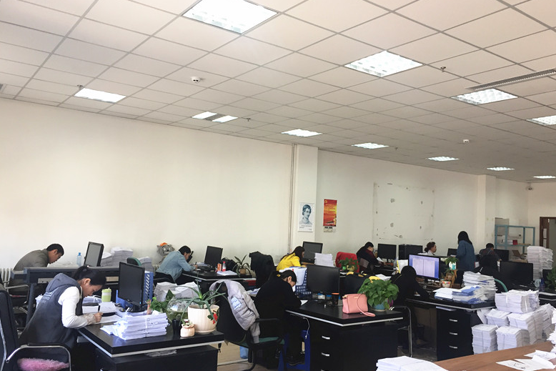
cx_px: 282
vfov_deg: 42.3
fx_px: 479
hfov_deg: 60.3
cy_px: 194
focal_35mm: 31
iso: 32
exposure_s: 1/33
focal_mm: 4.15
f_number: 2.2
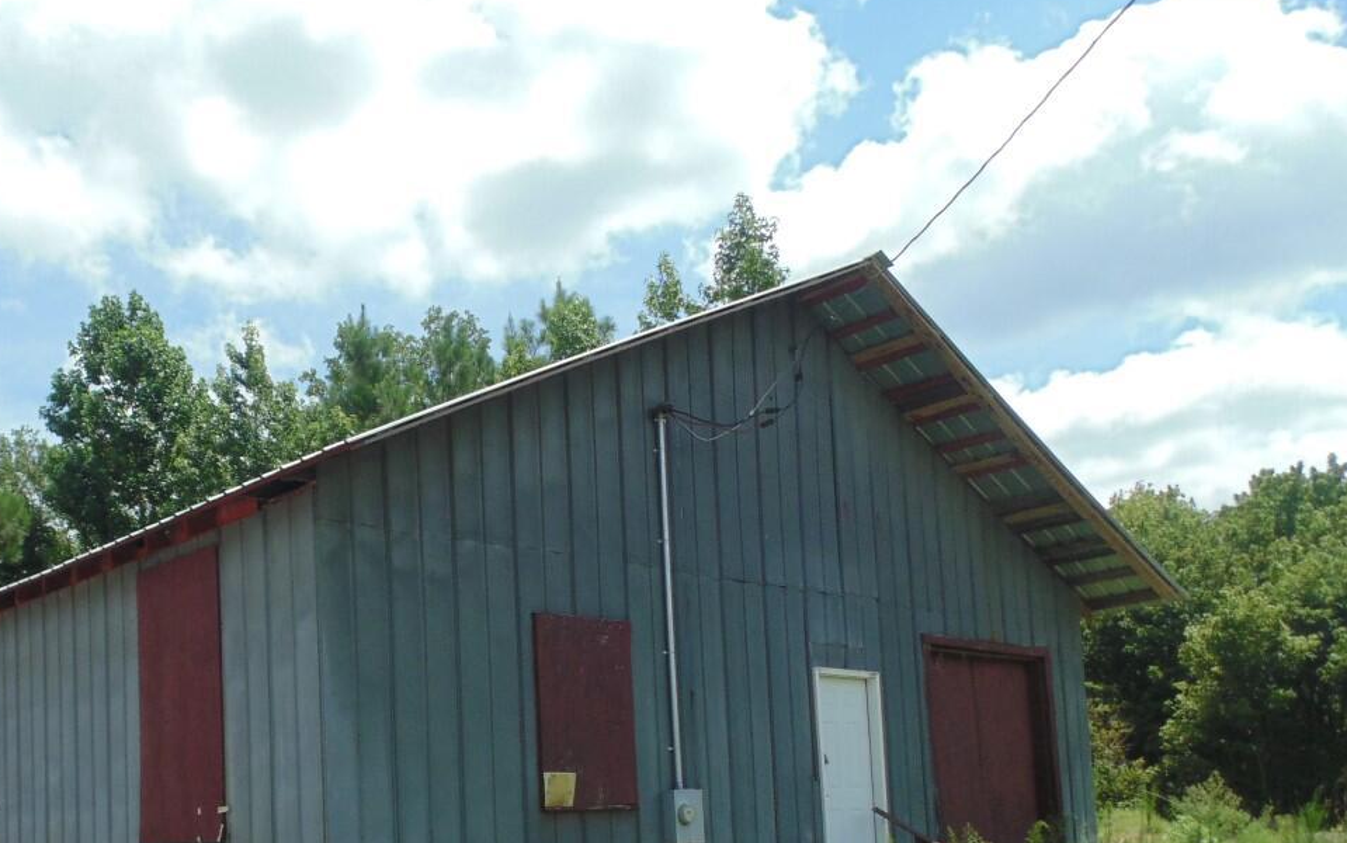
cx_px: 339
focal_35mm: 35
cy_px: 738
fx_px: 1285
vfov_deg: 34.5
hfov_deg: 52.9
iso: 80
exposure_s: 1/800
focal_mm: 4
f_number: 3.1
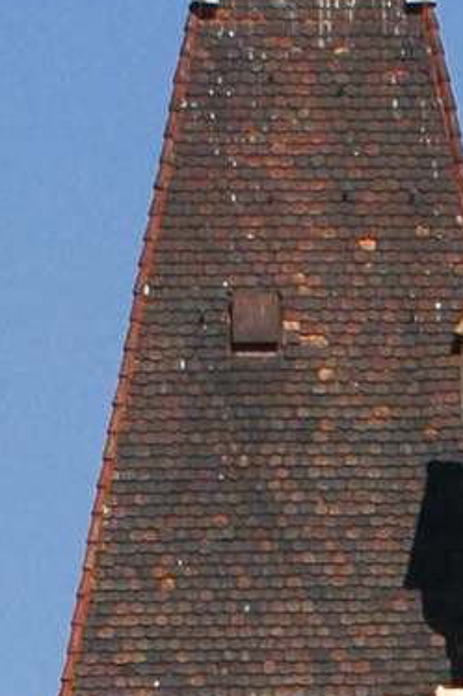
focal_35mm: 945
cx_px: 1010
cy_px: 1591
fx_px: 18246
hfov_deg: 1.5
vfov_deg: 2.2
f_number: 8
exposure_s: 1/400
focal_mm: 98
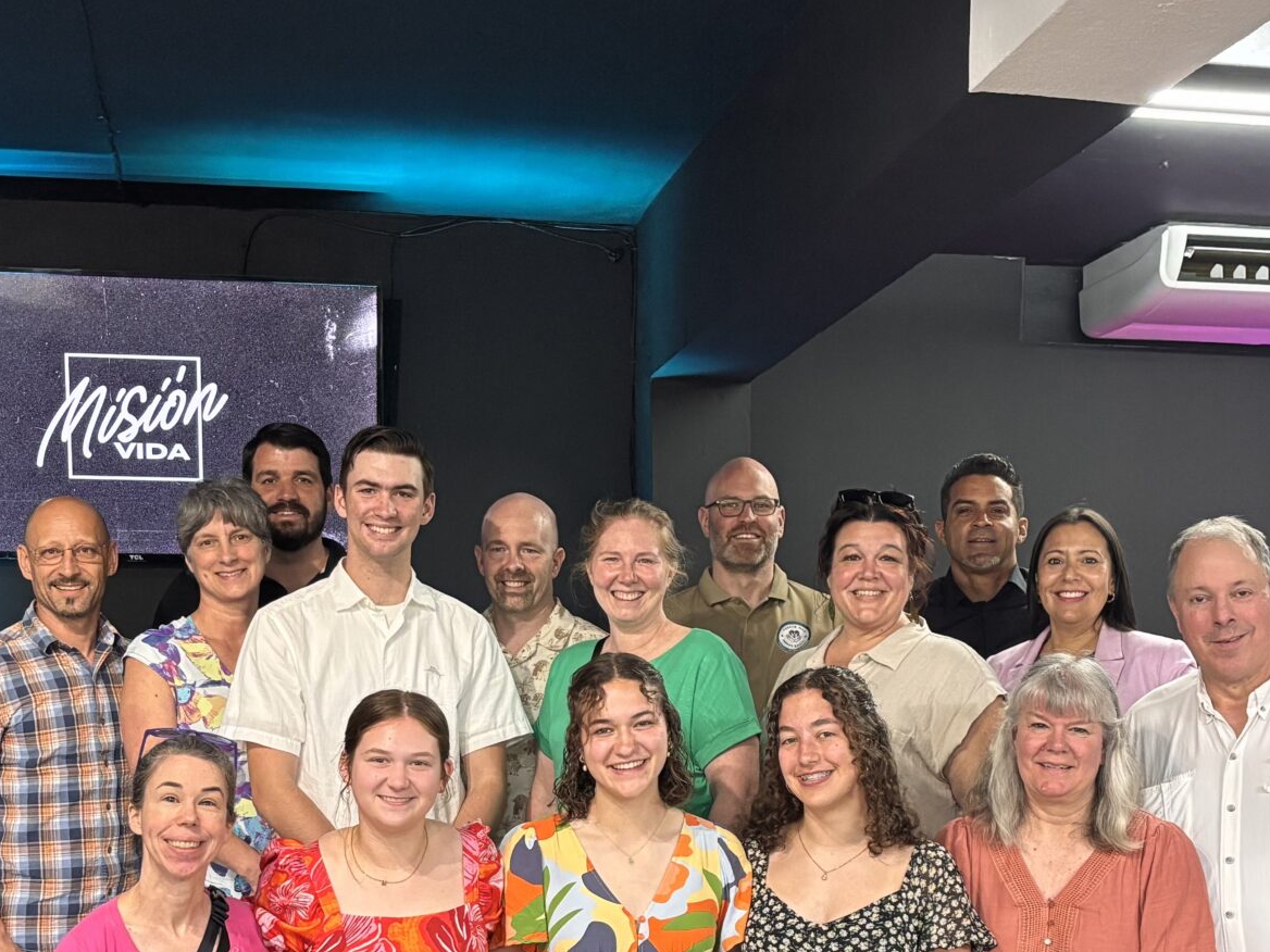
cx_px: 631
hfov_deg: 33.8
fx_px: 2091
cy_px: 767
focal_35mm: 57
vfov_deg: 25.2
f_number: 1.6
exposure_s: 1/60
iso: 500
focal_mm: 5.96
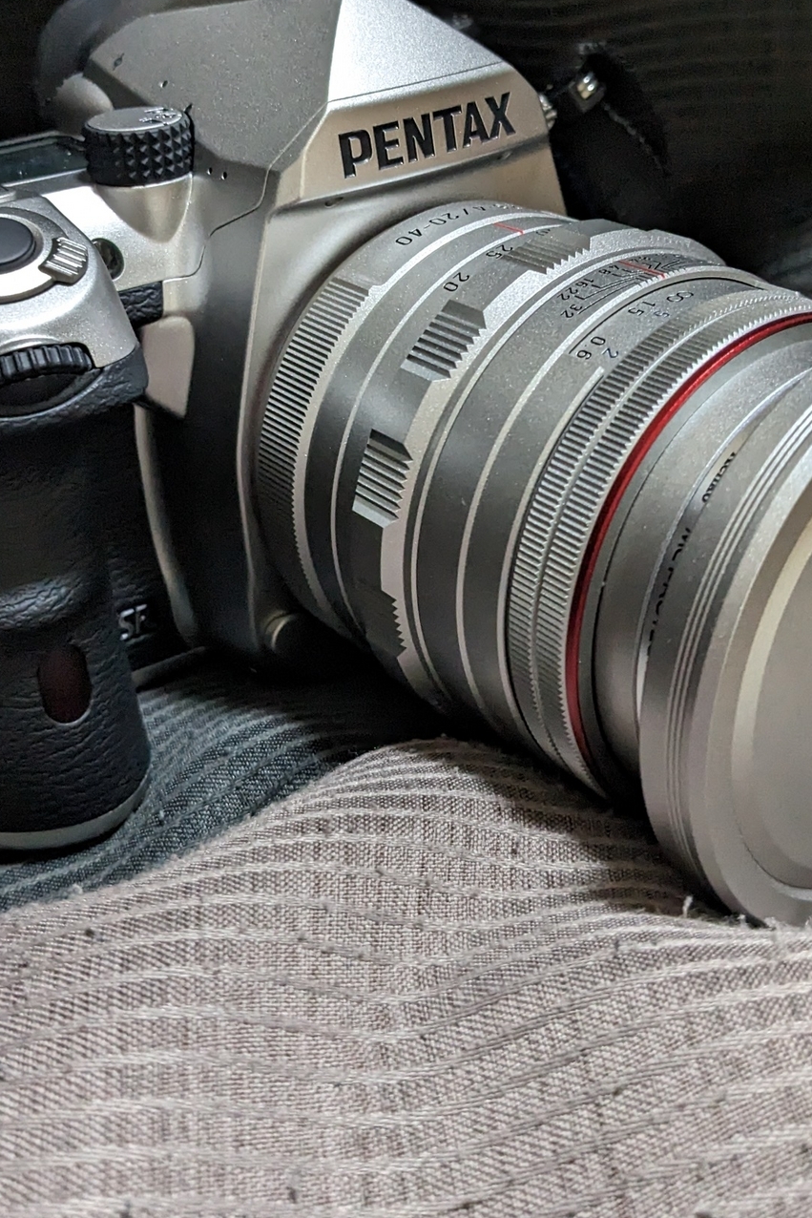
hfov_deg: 30.5
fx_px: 1488
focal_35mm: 44
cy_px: 408
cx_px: 384
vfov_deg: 43.9
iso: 439
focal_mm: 4.38
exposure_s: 1/24
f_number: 1.73
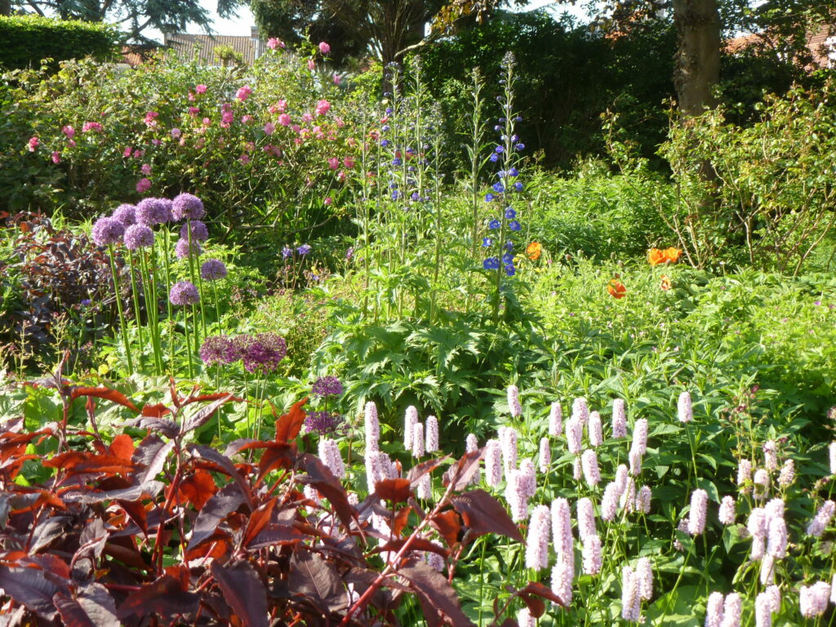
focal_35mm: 45
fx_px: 1087
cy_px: 314
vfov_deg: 32.2
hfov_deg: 42.1
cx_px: 418
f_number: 4
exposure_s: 1/125
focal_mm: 8
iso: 100
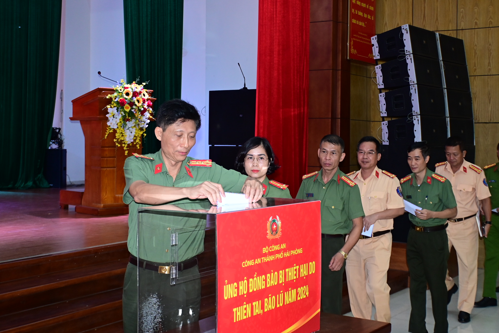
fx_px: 707
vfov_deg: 26.5
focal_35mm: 51
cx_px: 250
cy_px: 166
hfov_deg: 38.9
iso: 1250
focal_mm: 34
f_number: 4.2
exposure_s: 1/200
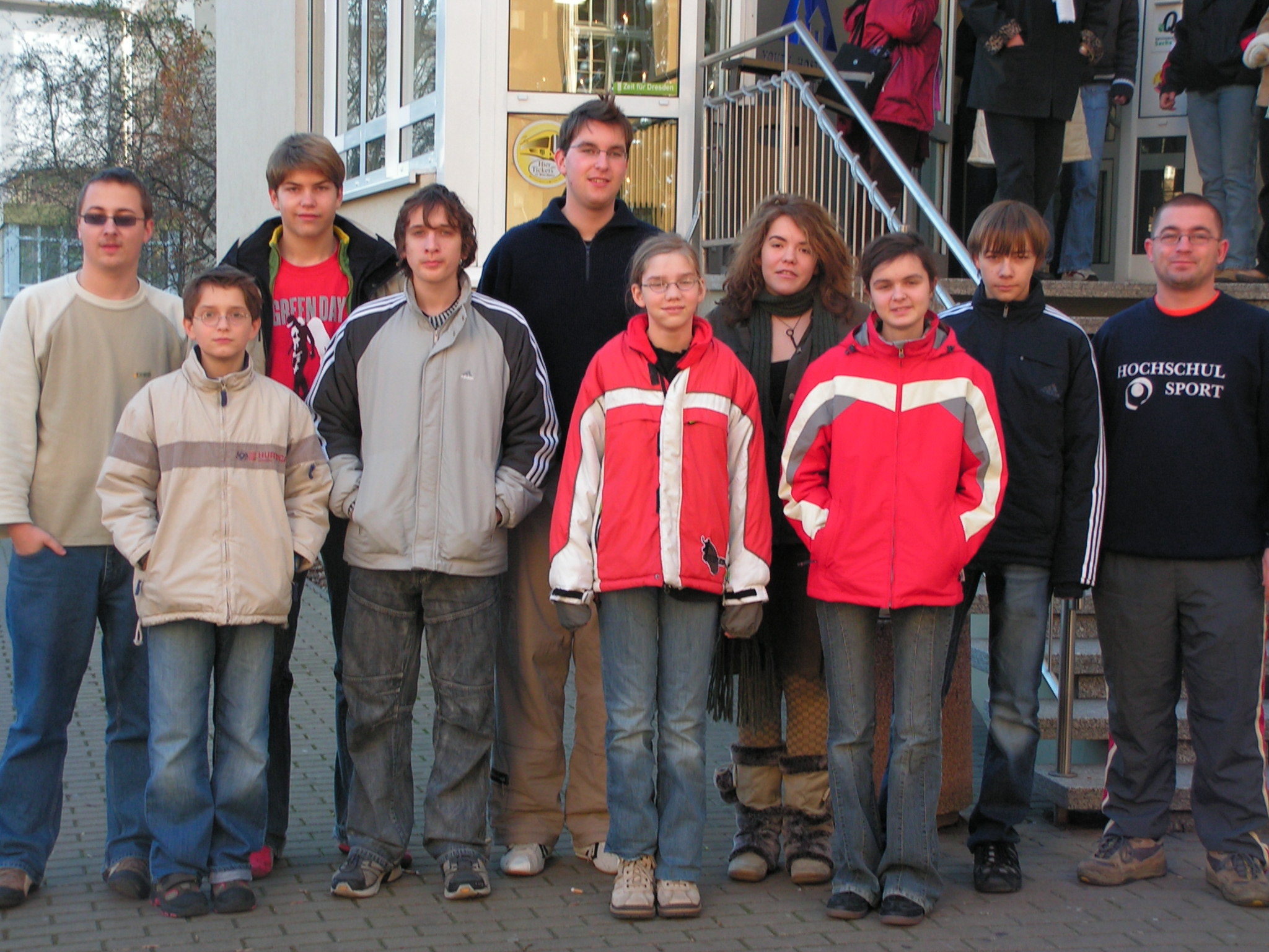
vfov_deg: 21.6
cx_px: 634
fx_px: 2493
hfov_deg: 28.6
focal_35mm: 68
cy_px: 476
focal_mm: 11.4
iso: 100
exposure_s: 1/100
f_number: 3.3
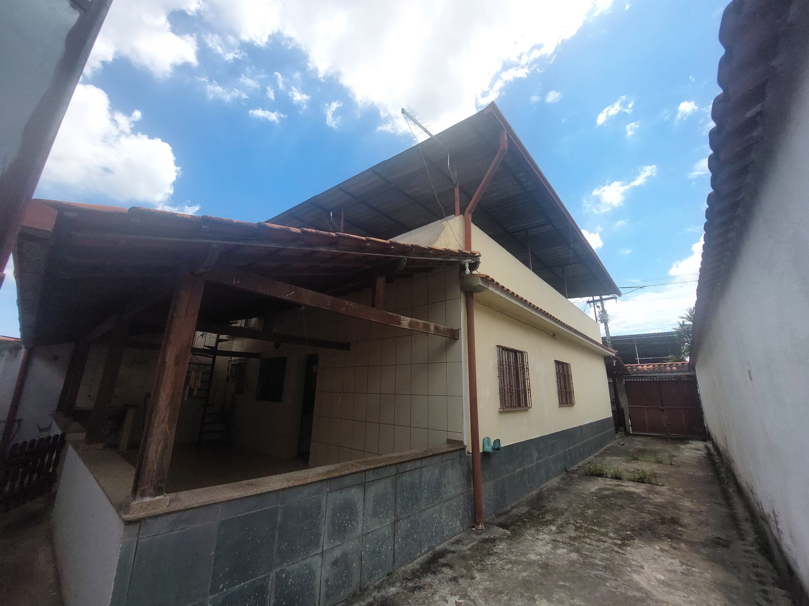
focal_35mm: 13
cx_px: 404
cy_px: 303
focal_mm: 1.74
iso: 50
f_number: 2.2
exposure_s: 1/1301
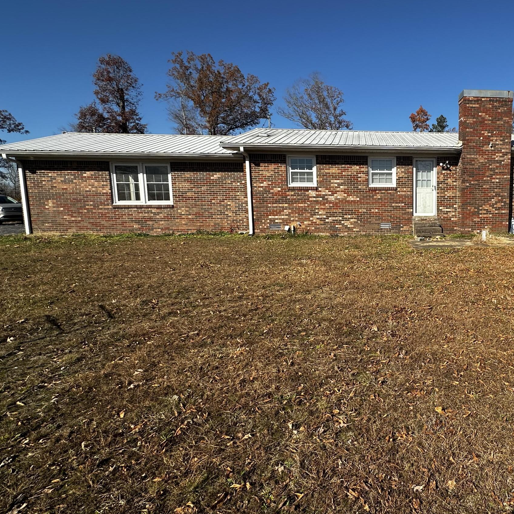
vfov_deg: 69.6
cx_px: 402
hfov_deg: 64.2
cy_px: 249
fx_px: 370
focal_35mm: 22
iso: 50
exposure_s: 1/2304
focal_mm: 2.22
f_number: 2.2
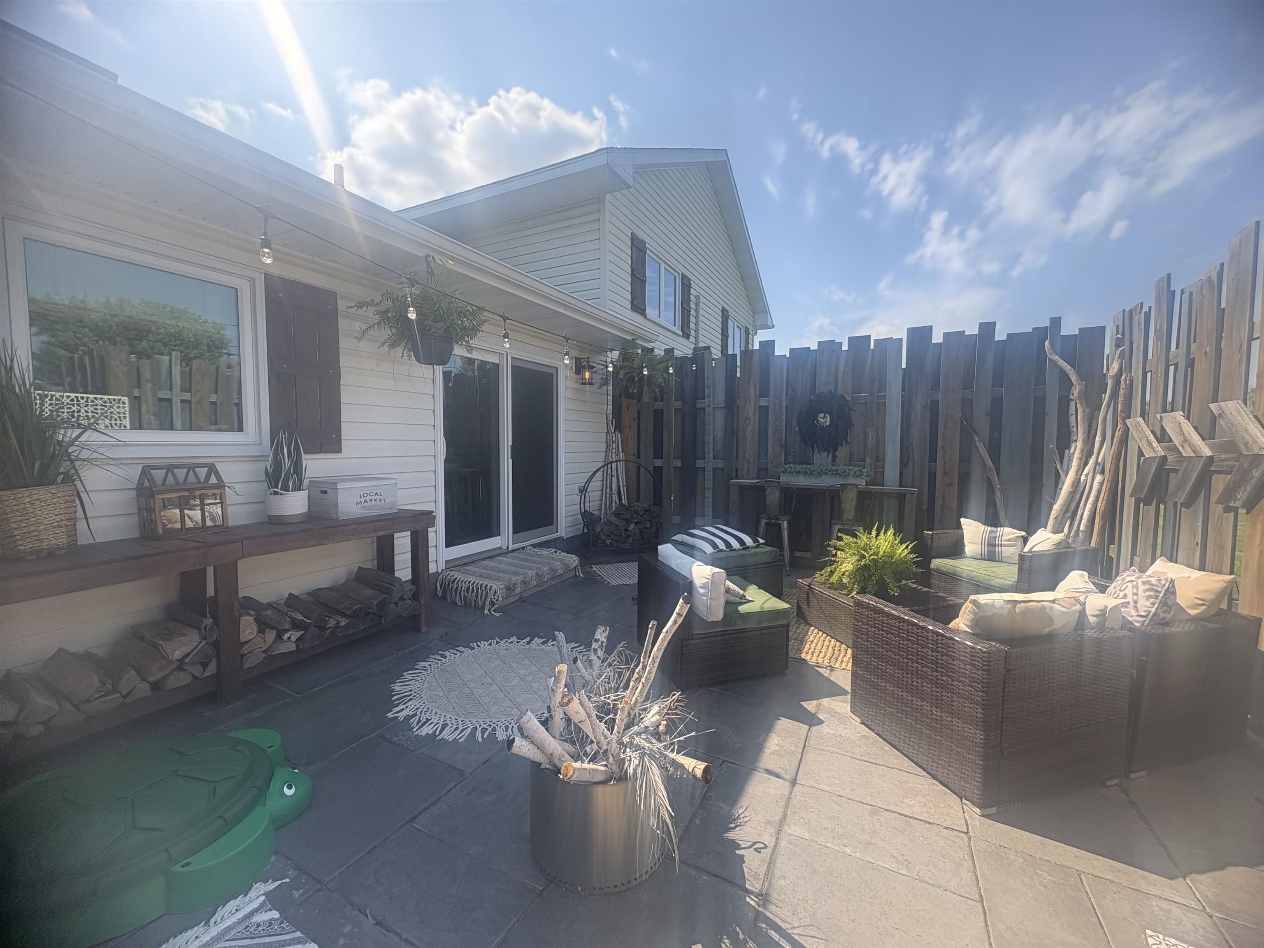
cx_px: 632
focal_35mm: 14
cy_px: 474
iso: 64
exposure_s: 1/565
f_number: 2.2
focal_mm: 2.22
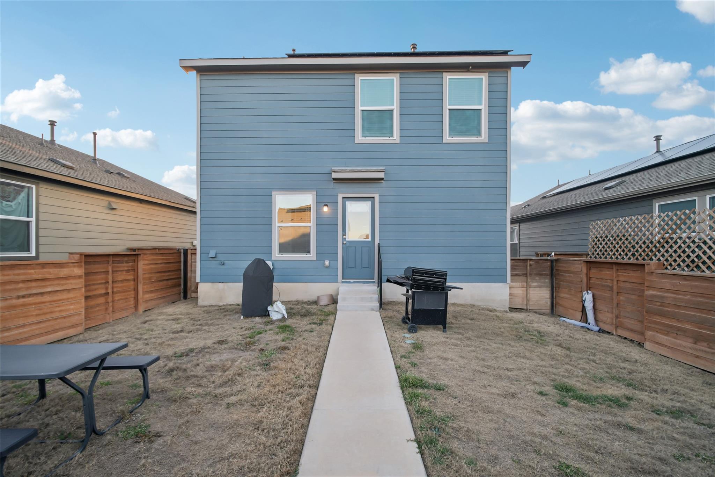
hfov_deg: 100.4
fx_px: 298
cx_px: 358
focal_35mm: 15
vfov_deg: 77.3
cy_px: 238
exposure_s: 1/80
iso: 400
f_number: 8
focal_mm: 10
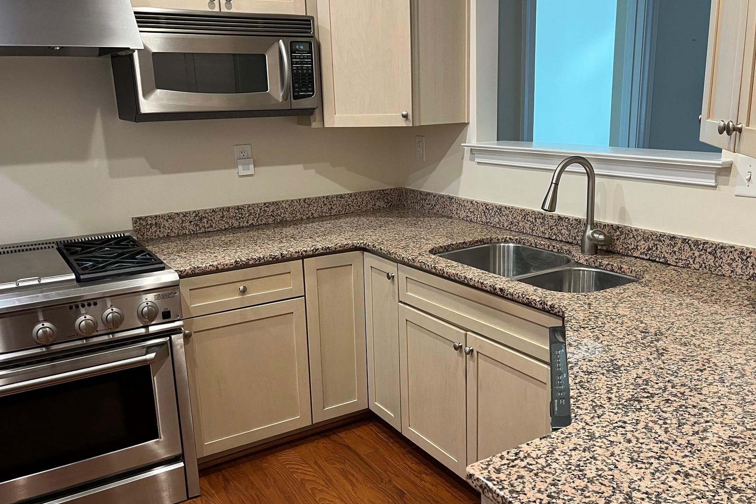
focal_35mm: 32
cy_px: 266
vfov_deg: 41.1
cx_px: 406
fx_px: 672
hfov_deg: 58.7
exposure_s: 1/60
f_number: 1.6
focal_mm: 5.1
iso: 125
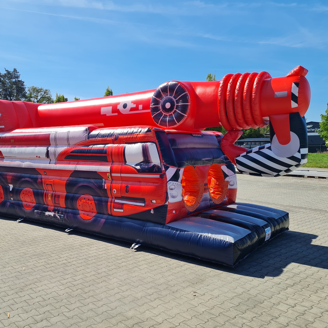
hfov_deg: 51.7
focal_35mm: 31
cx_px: 112
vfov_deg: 52.5
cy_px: 165
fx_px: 332
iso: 50
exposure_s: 1/2568
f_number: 1.8
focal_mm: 5.4
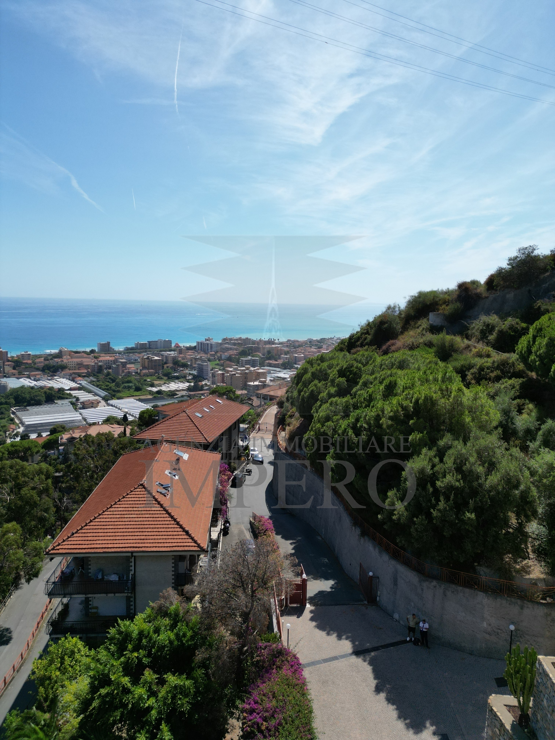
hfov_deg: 56.8
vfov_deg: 71.6
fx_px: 513
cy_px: 370
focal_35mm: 24
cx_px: 278
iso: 110
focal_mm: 6.72
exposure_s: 1/4000
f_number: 1.7
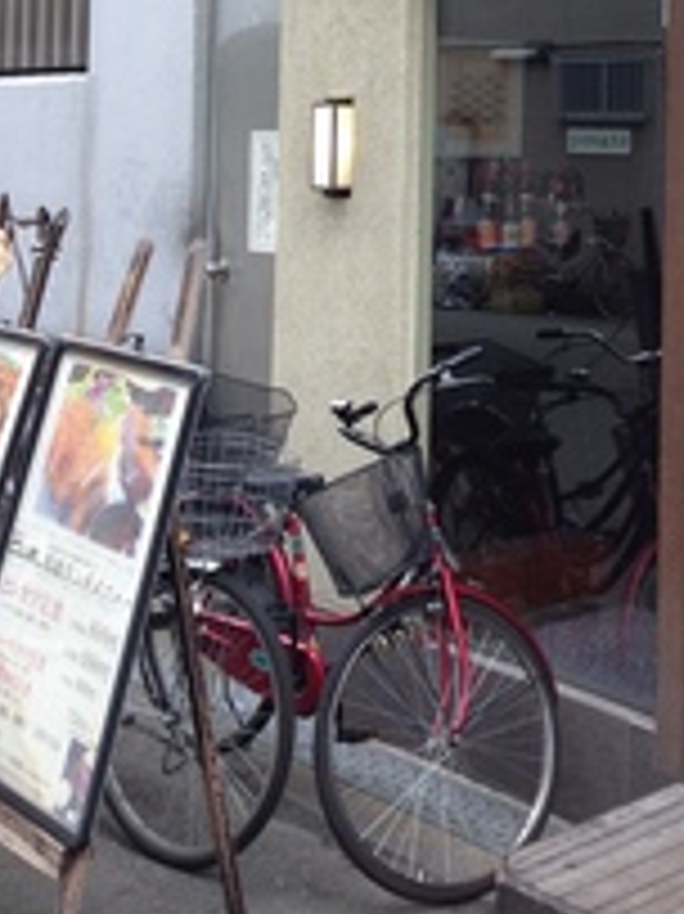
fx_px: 1714
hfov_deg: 21.9
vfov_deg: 28.7
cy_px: 90
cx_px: 657
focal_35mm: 65
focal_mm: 4.12
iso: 50
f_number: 2.4
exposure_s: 1/120
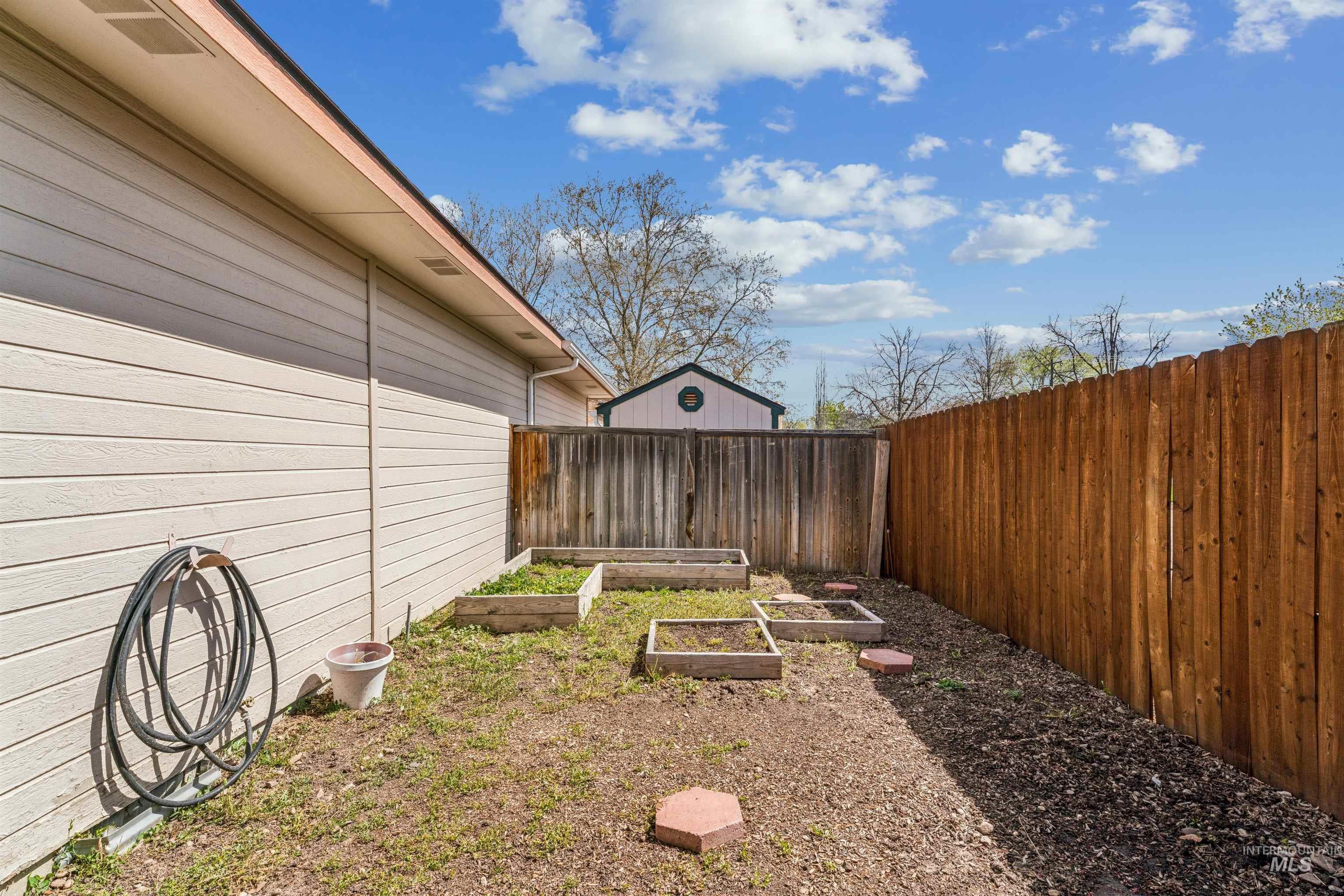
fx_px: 635
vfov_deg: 70.4
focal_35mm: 17
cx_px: 672
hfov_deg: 93.3
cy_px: 448
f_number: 13
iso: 400
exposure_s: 1/320
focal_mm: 17
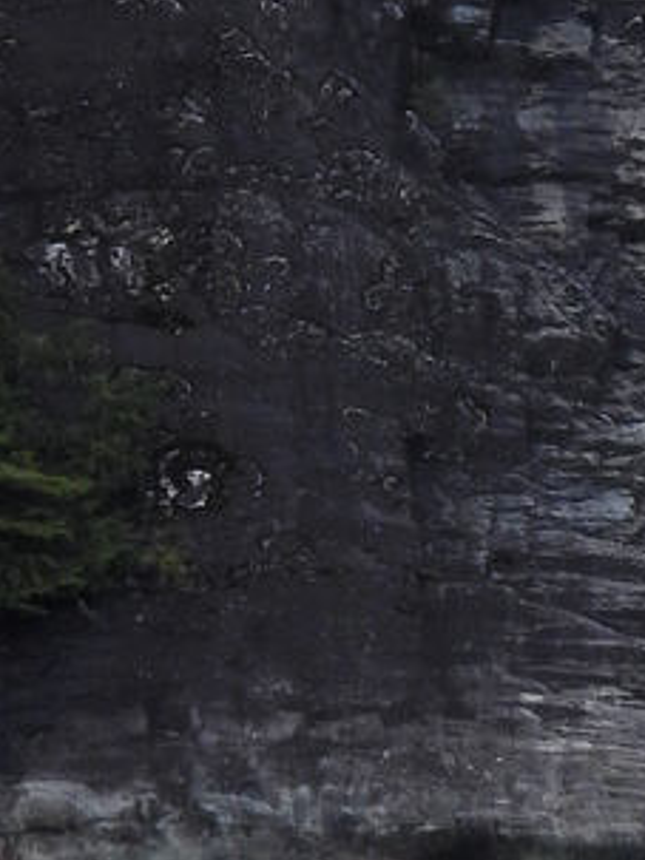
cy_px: -525
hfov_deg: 0.4
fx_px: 99720
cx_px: 1134
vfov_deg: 0.5
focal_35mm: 4011
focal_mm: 170
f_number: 5.6
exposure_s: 1/500
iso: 140
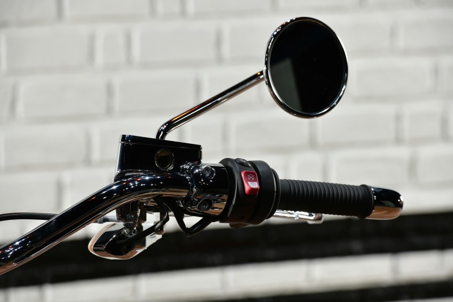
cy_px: 151
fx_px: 2453
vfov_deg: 7.0
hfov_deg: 10.6
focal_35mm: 195
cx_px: 226
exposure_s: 1/100
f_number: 7.1
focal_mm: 195
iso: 200
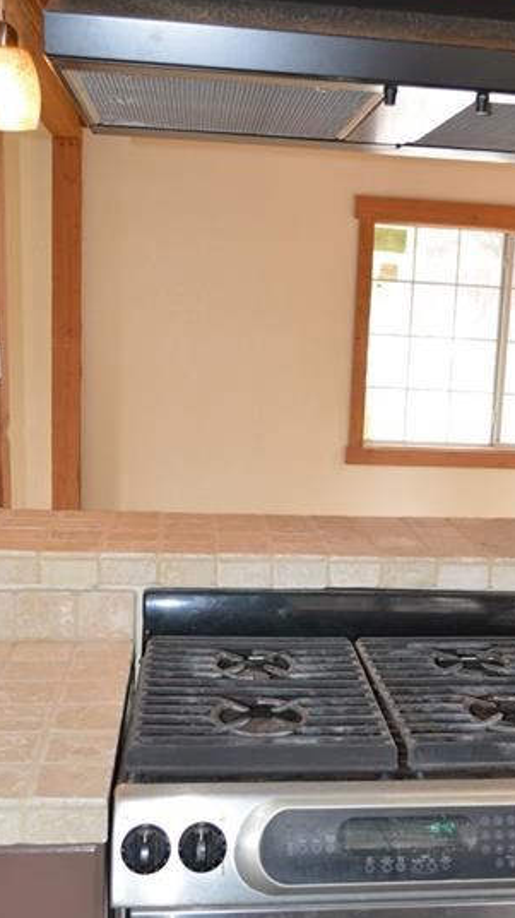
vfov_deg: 45.4
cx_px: 373
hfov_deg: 26.2
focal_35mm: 45
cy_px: 502
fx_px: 1094
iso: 450
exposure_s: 1/60
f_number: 3.8
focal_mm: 20
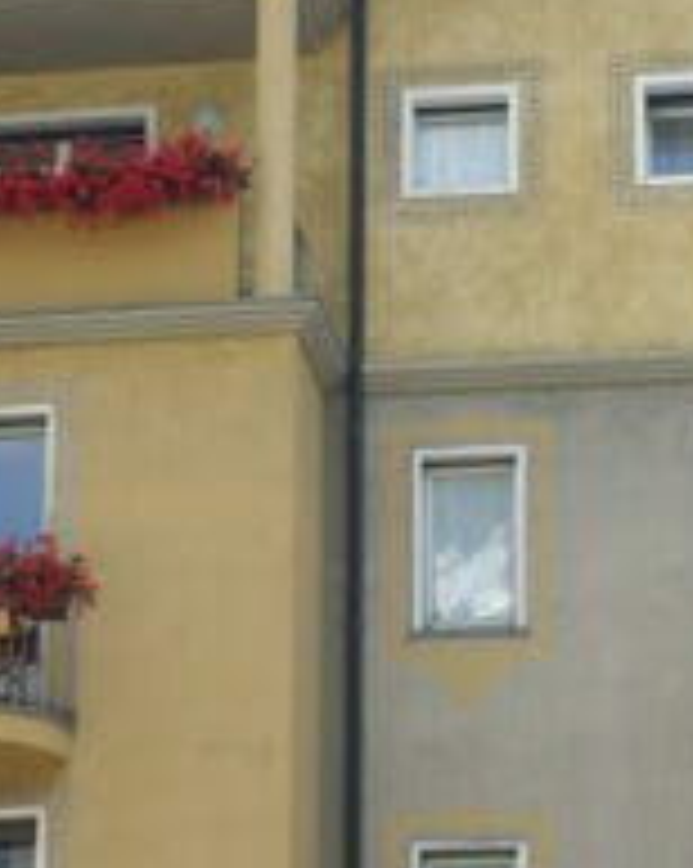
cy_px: 913
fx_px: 3595
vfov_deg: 13.5
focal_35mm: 140
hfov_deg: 11.0
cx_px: 108
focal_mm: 8.8
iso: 250
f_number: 1.8
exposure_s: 1/2000
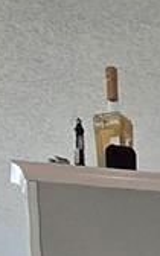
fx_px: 914
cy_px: 727
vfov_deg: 11.2
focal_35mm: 131
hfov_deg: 9.5
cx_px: 297
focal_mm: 2.2
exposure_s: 1/60
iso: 250
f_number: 2.2
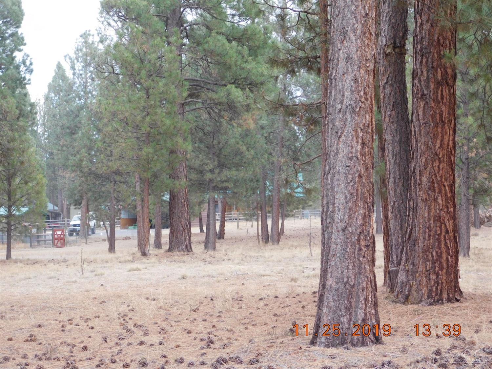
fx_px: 1137
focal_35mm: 80
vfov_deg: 18.4
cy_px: 184
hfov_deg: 24.4
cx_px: 246
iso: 125
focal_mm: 14.2
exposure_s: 1/50
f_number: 4.4
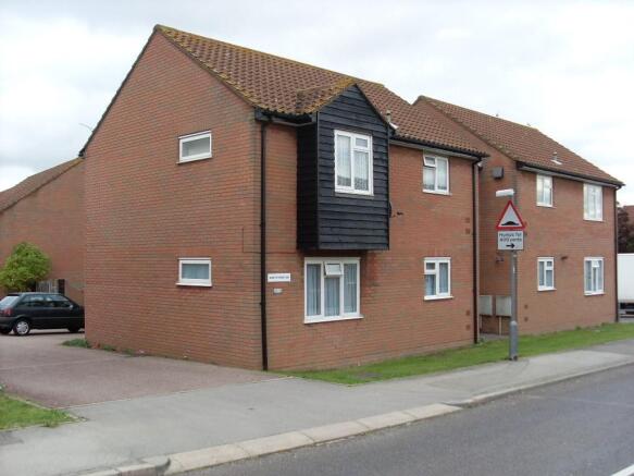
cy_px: 238
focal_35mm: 38
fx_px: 696
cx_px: 317
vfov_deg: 37.7
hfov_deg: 49.0
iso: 80
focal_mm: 6.3
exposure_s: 1/250
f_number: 3
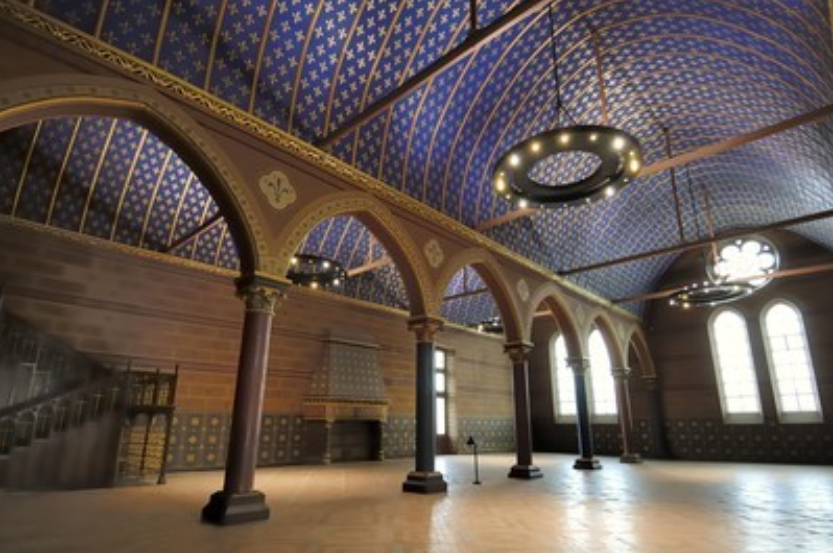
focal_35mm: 19
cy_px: 290
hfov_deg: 87.0
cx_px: 425
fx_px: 439
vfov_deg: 64.4
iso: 100
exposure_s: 1/5
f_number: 5.6
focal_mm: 12
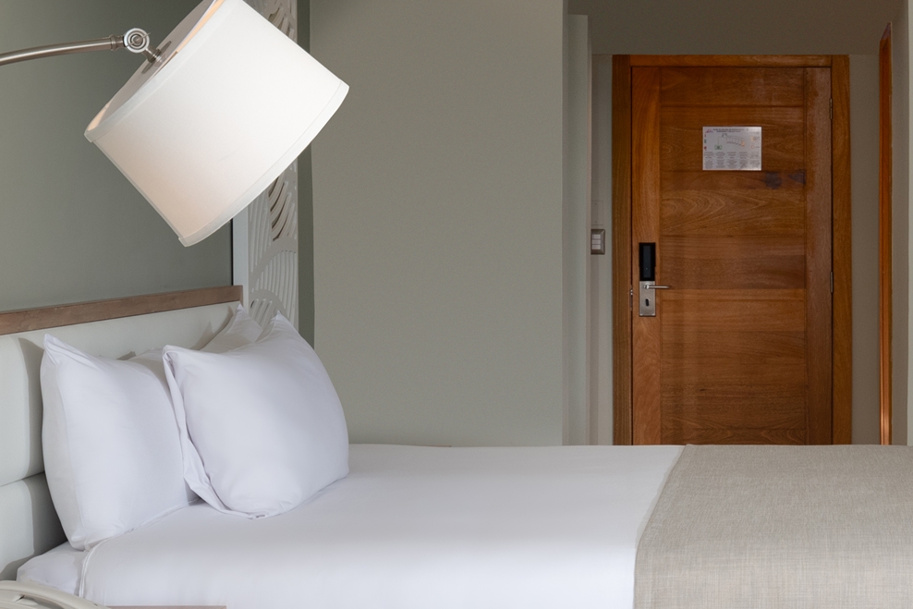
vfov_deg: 16.7
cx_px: 859
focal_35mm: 82
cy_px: 334
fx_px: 2080
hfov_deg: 23.9
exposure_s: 1/60
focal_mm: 27
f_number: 8
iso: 250
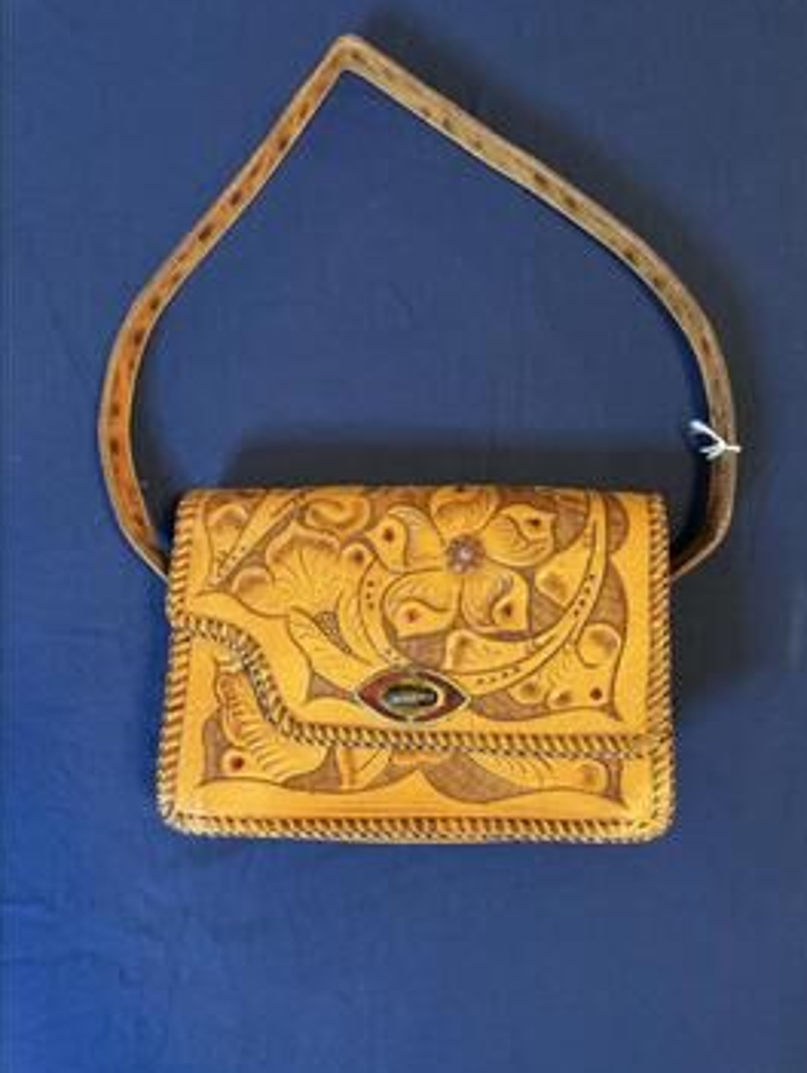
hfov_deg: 53.1
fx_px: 807
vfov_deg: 67.2
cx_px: 434
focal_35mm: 26
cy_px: 569
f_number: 1.78
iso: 800
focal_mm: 6.76
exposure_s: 1/40
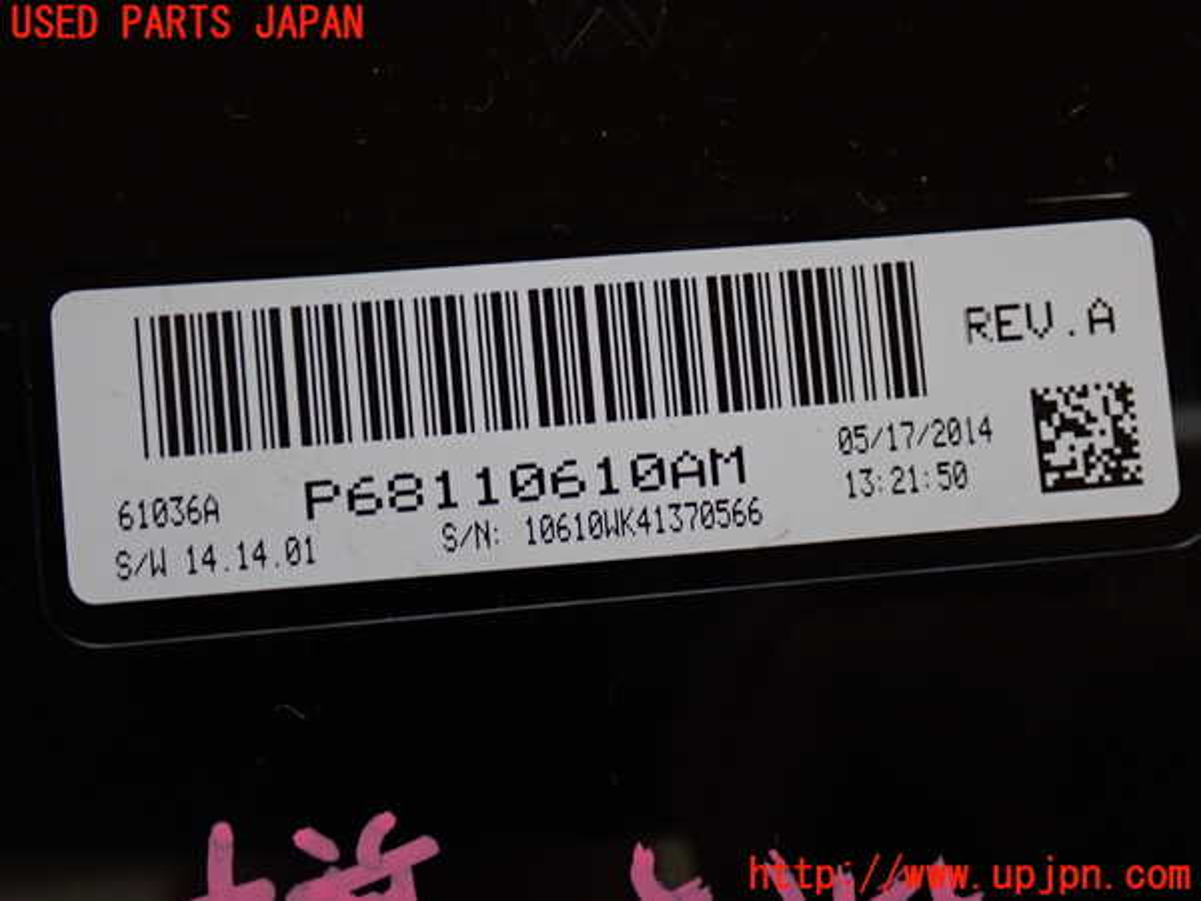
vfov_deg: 29.1
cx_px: 600
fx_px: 1735
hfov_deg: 38.2
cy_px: 450
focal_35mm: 50
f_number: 3.2
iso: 400
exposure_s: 1/50
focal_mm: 9.01
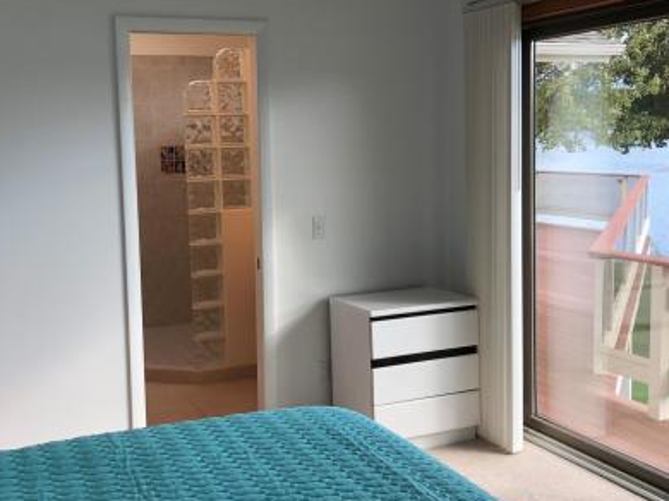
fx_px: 888
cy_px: 235
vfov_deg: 31.5
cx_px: 312
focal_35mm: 46
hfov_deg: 41.2
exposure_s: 1/121
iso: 20
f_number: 1.8
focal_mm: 4
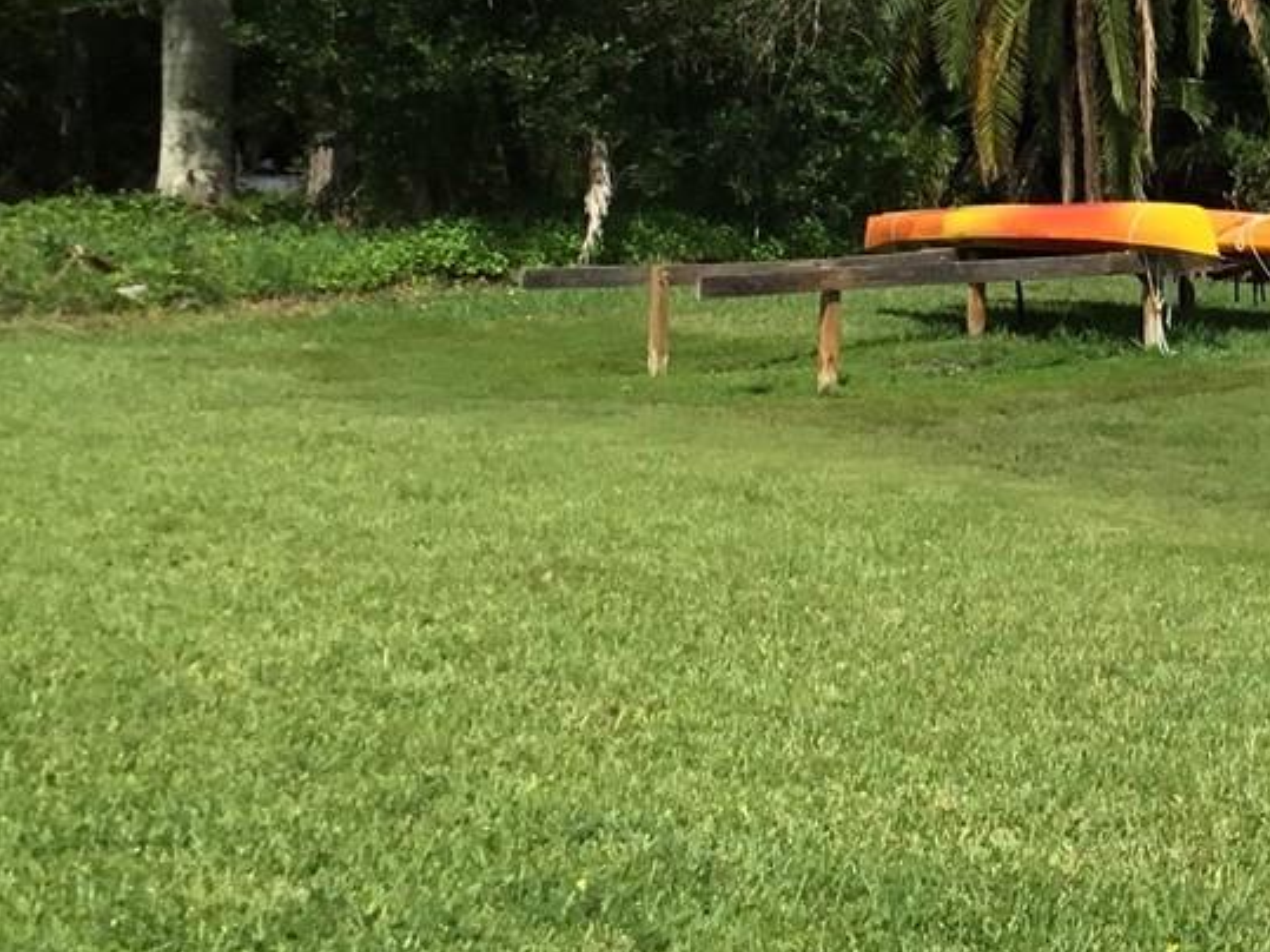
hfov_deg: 20.4
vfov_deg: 15.8
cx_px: 1355
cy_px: 0
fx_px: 3375
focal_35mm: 92
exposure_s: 1/1773
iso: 25
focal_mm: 3.3
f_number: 2.4
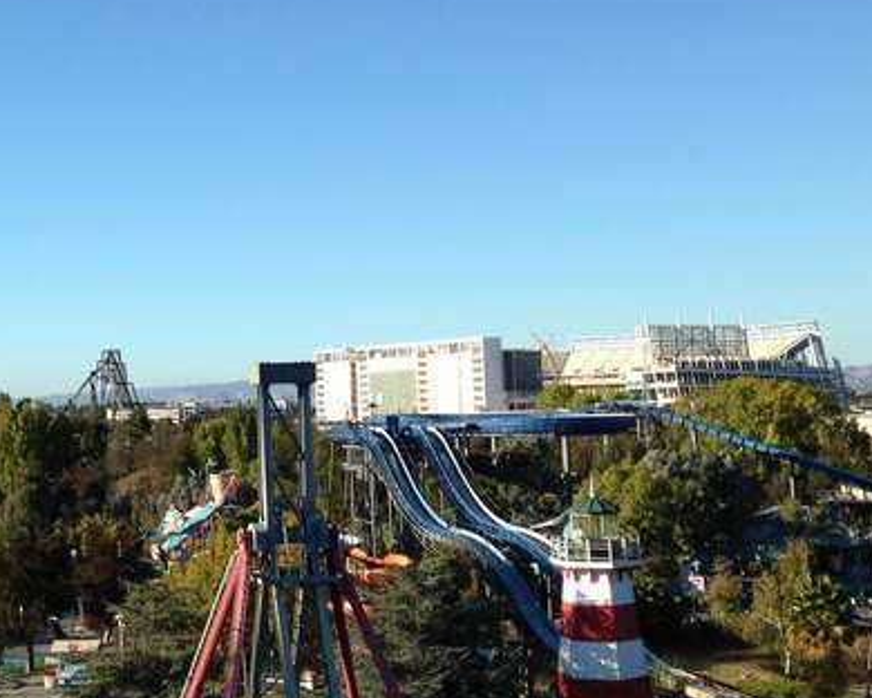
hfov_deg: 28.3
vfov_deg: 23.1
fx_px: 1703
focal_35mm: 66
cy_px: 315
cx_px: 206
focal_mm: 4.13
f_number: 2.4
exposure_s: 1/1063
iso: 50
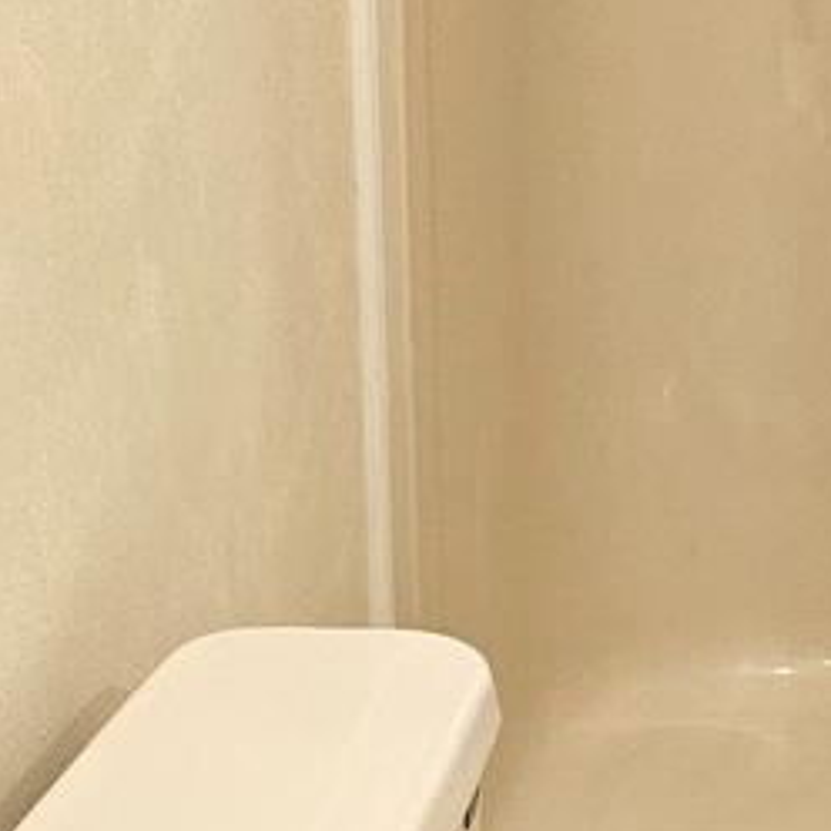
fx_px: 3205
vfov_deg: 14.6
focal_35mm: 118
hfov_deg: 14.8
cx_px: 529
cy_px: 784
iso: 250
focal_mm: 6.3
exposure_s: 1/120
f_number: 1.7
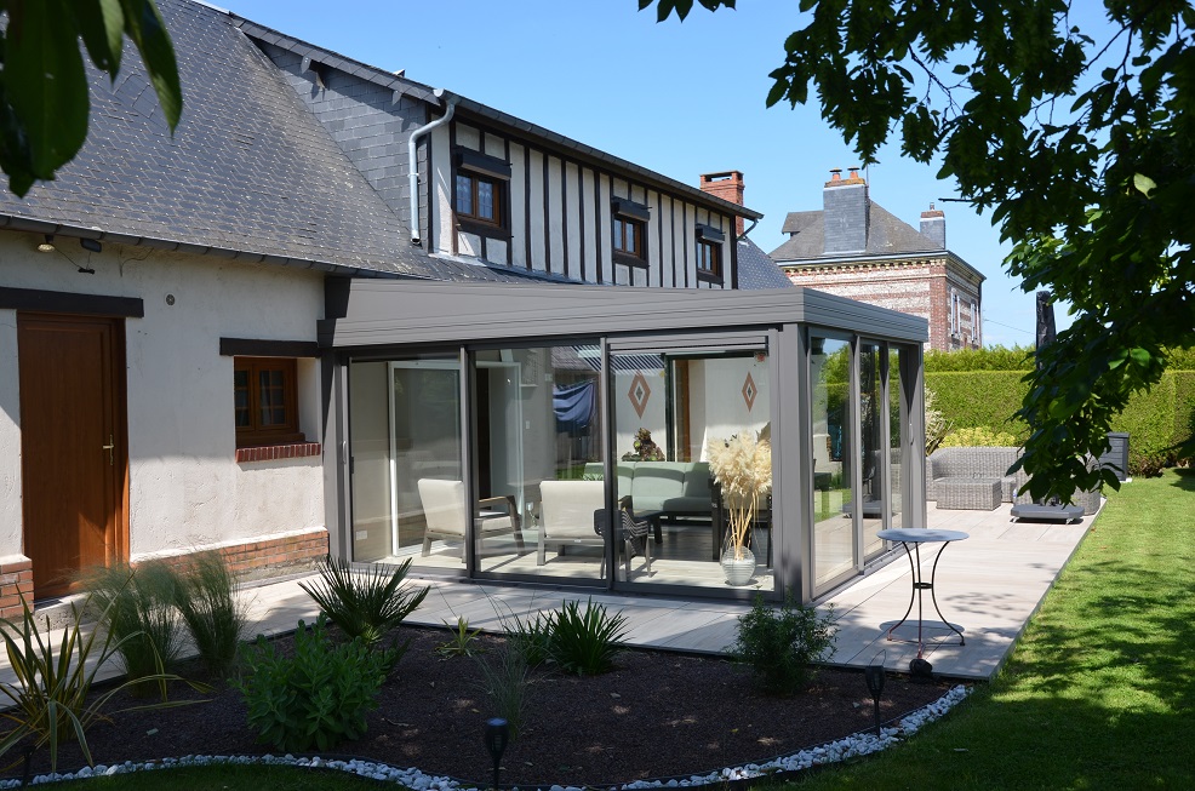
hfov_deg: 57.3
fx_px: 1093
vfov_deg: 39.8
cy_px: 396
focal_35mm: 33
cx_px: 598
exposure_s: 1/250
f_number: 8
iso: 140
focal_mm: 22
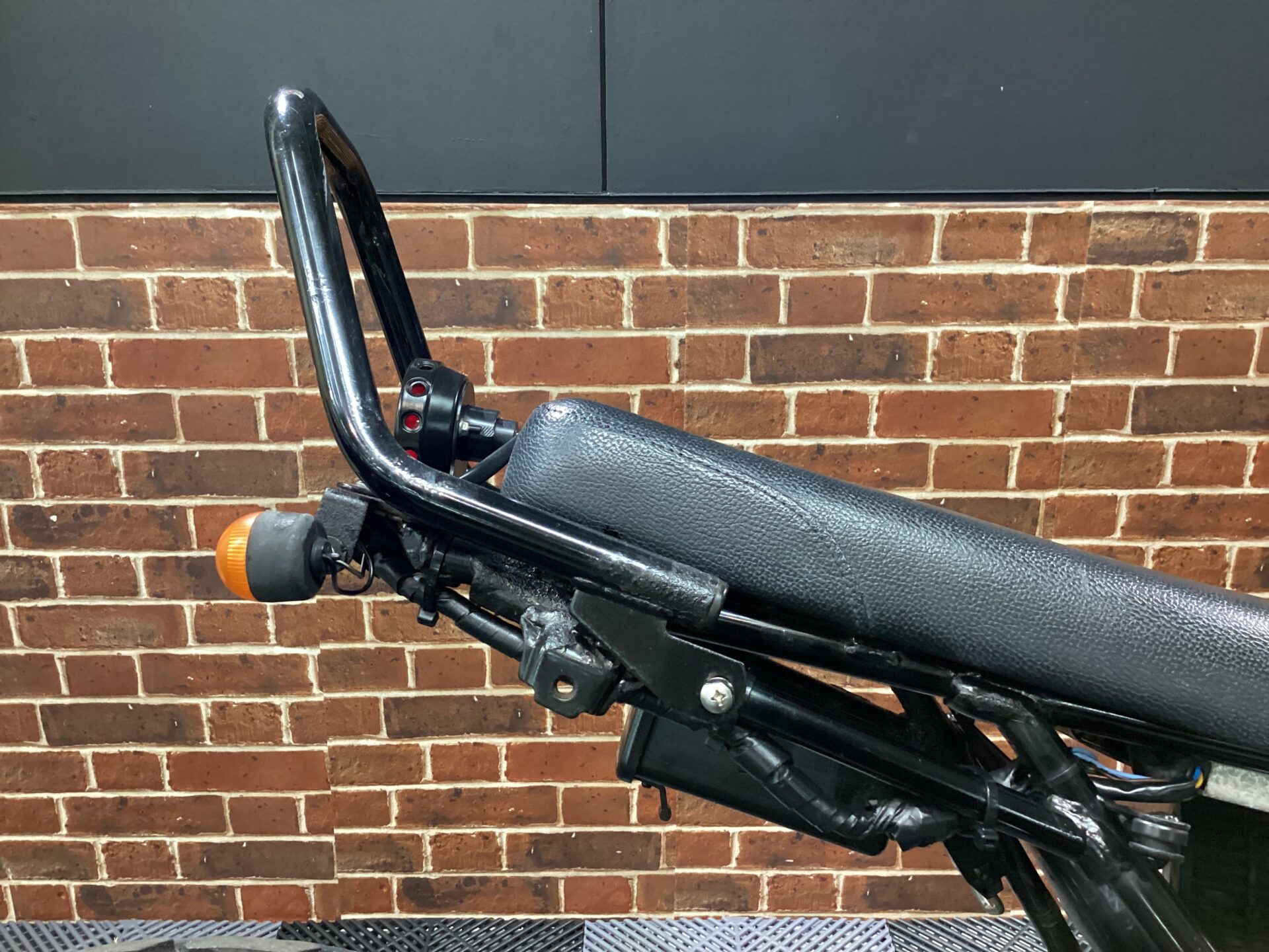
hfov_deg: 58.4
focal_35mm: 31
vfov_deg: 45.4
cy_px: 476
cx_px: 634
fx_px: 1136
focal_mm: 3.3
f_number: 2.4
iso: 500
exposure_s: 1/30
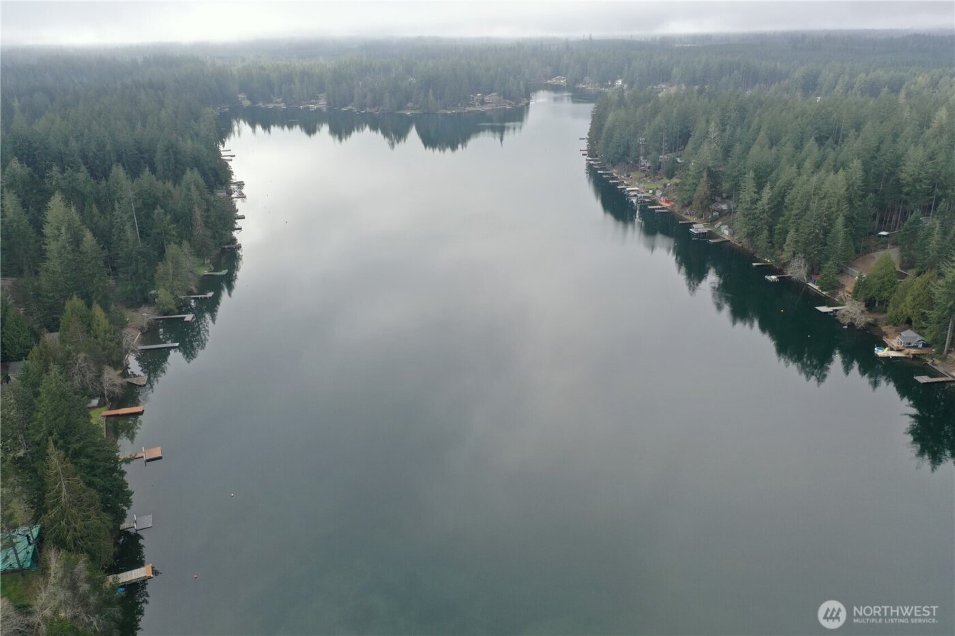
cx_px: 478
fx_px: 743
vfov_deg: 46.4
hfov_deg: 65.5
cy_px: 318
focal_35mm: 28
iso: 100
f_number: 3.5
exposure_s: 1/320
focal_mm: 10.26
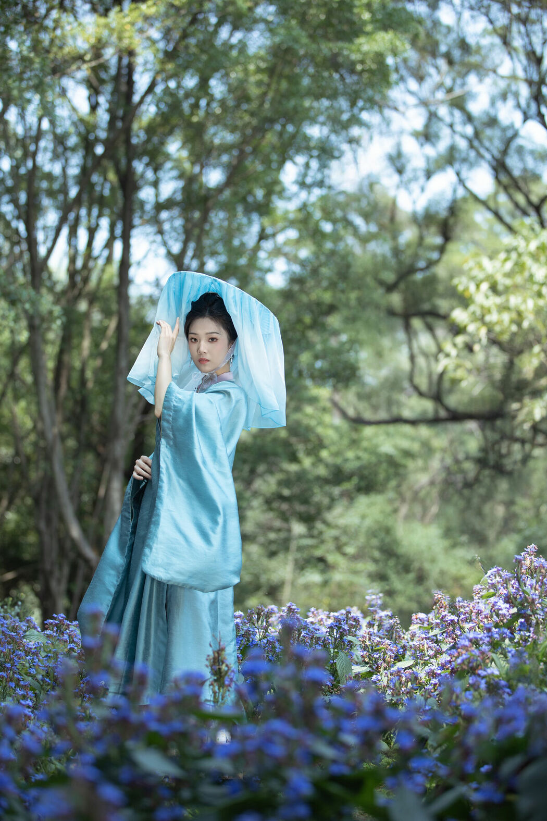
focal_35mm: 85
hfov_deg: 16.1
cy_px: 410
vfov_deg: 23.9
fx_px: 1937
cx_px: 274
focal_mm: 85
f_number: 2.8
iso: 100
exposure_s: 1/400
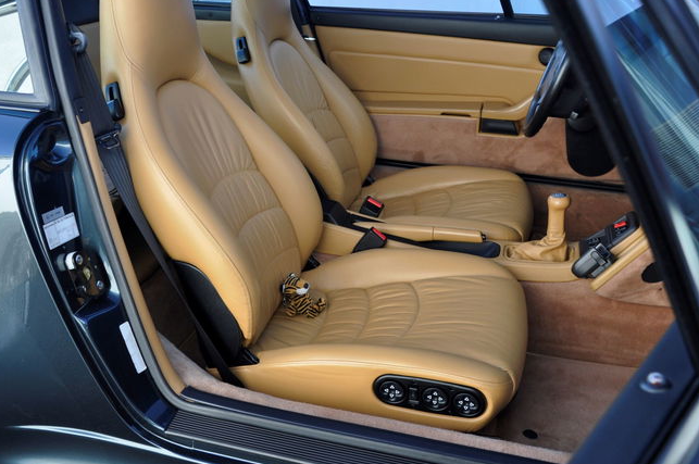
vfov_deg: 35.2
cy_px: 192
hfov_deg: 51.2
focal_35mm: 38
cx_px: 317
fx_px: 729
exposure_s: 1/100
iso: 500
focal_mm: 21
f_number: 5
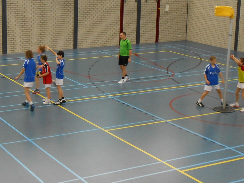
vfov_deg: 35.1
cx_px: 131
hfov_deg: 45.7
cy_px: 86
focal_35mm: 41
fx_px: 289
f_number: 4.2
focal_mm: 6.8
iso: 250
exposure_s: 1/30
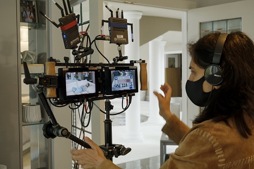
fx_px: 325
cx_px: 127
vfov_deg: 29.2
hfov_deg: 42.7
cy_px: 84
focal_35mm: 46
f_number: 4.5
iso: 800
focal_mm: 30.8
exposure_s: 1/60
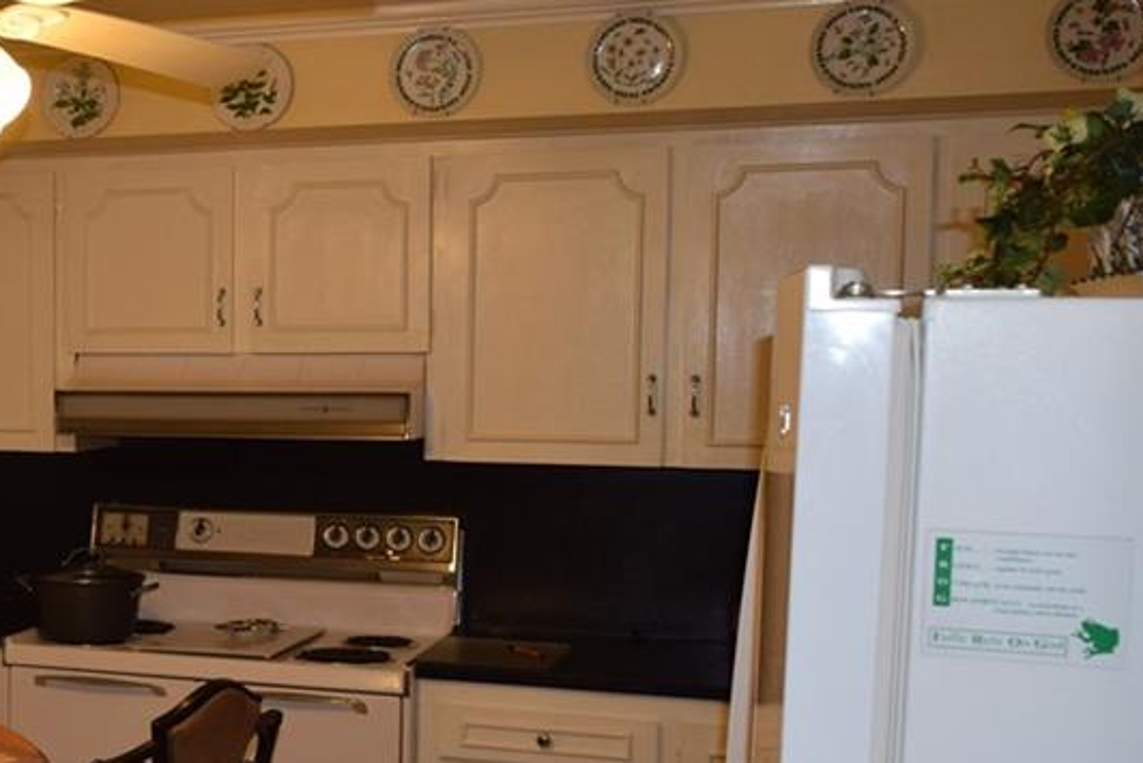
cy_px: 476
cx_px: 90
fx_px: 1651
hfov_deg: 35.6
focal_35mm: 52
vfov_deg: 25.9
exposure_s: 1/100
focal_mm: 18
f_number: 5
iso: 800
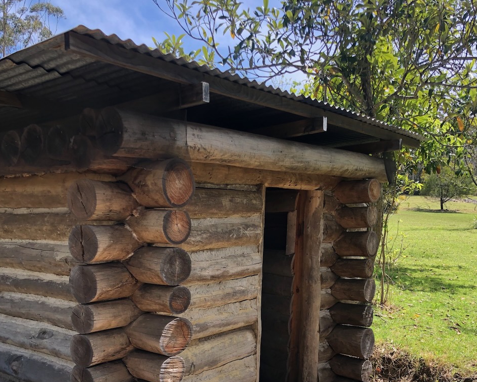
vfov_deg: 39.2
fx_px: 522
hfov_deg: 49.1
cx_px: 239
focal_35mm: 37
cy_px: 280
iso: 20
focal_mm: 4
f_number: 1.8
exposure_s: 1/592
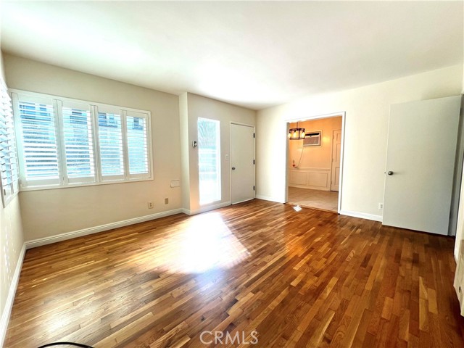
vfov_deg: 89.9
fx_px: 174
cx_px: 232
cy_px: 174
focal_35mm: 13
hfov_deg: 106.2
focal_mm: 1.57
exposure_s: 1/176
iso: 32
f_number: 1.8
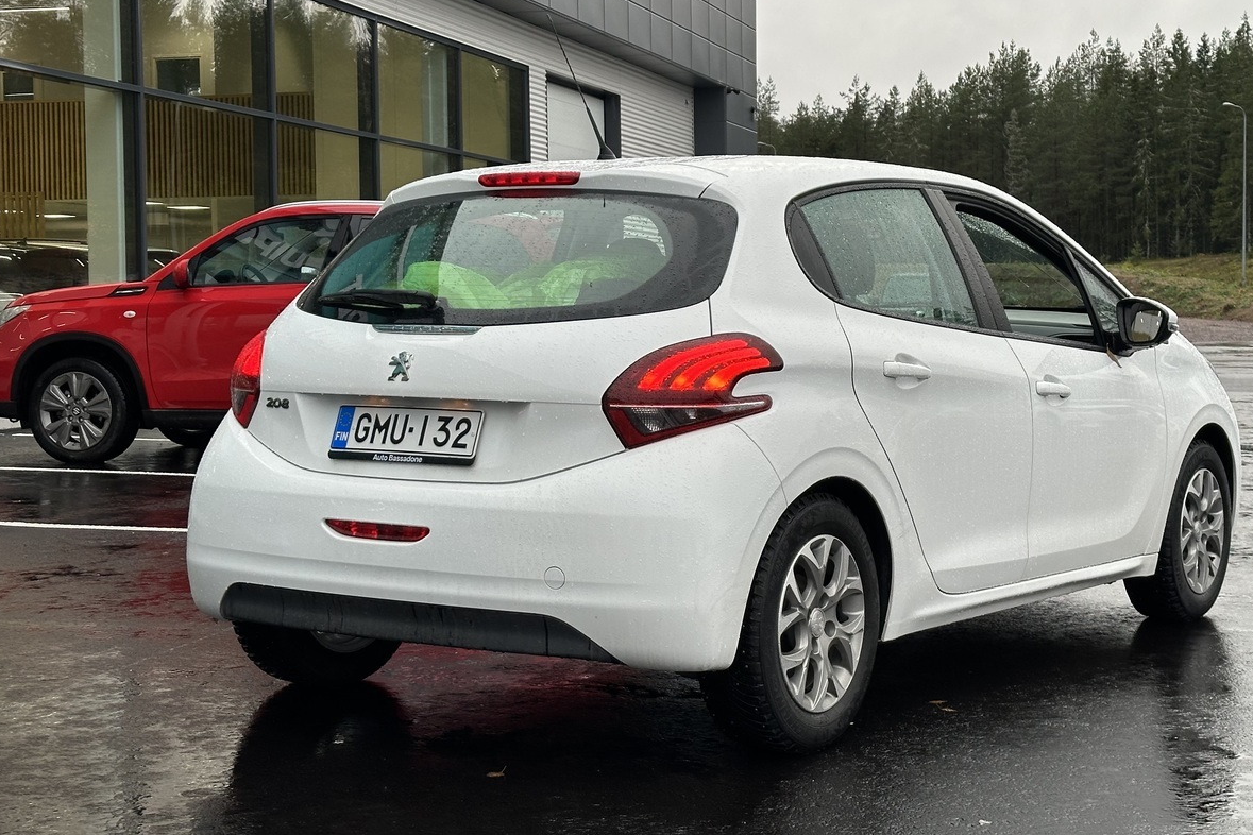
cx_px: 707
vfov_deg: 22.2
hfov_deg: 32.8
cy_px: 356
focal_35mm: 61
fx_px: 2123
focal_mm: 6.86
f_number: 1.78
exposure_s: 1/216
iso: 50
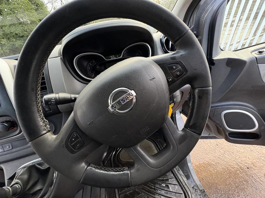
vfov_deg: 85.7
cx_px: 132
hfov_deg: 102.1
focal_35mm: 14
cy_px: 99
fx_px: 107
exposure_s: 1/66
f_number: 2.2
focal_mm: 2.22
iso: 200
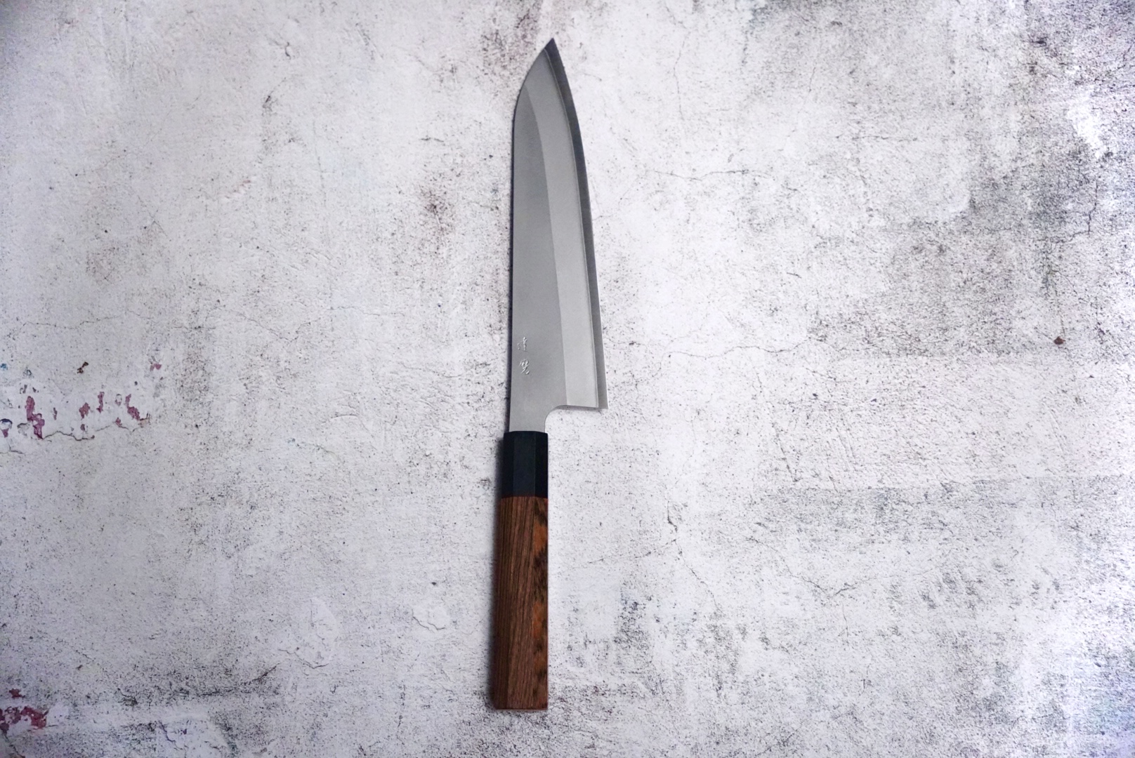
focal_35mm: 47
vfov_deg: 28.5
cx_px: 568
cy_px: 379
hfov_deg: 41.7
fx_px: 1491
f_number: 3.2
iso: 6400
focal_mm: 31.5
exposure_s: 1/160
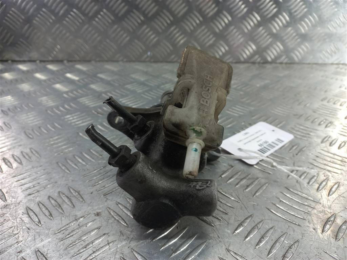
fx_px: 251
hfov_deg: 69.4
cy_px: 130
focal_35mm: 25
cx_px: 174
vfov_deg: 54.9
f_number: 1.8
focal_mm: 4.6
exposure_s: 1/50
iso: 64
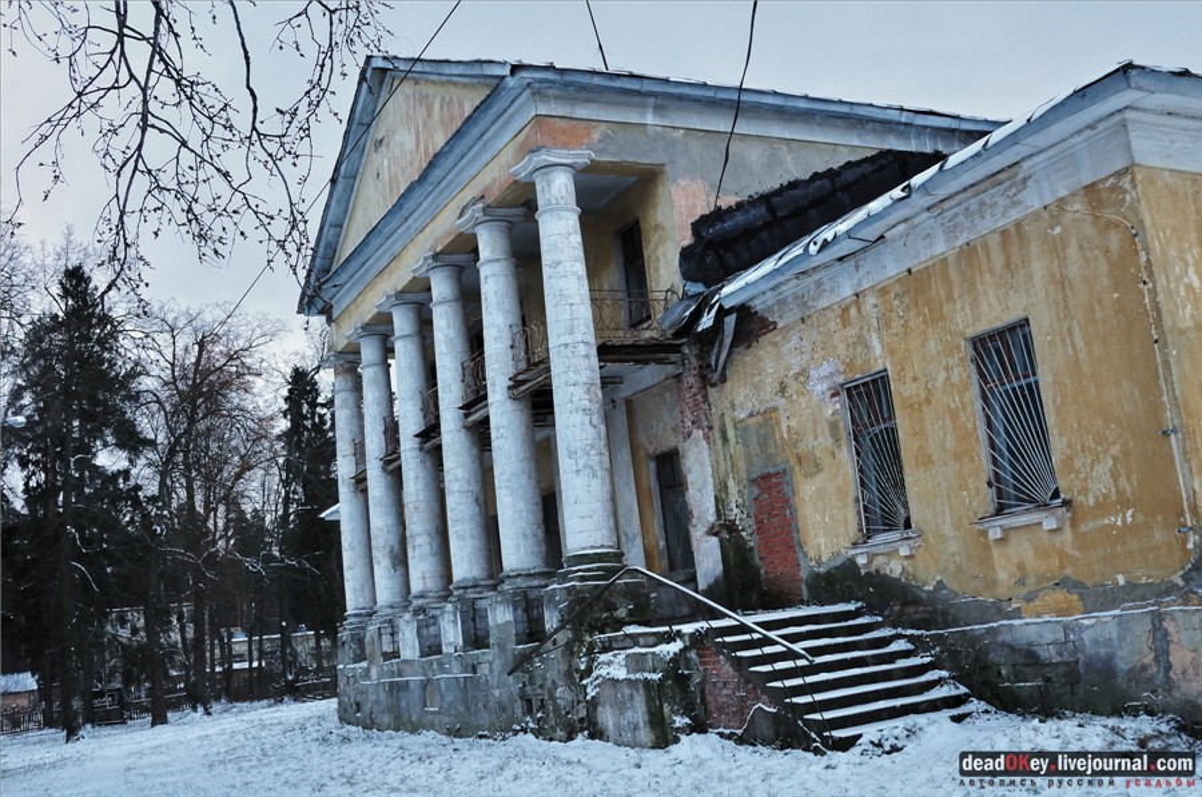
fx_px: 1200
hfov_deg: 53.2
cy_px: 398
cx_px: 601
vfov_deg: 36.8
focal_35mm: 36
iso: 1000
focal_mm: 24
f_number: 6.3
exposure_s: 1/160
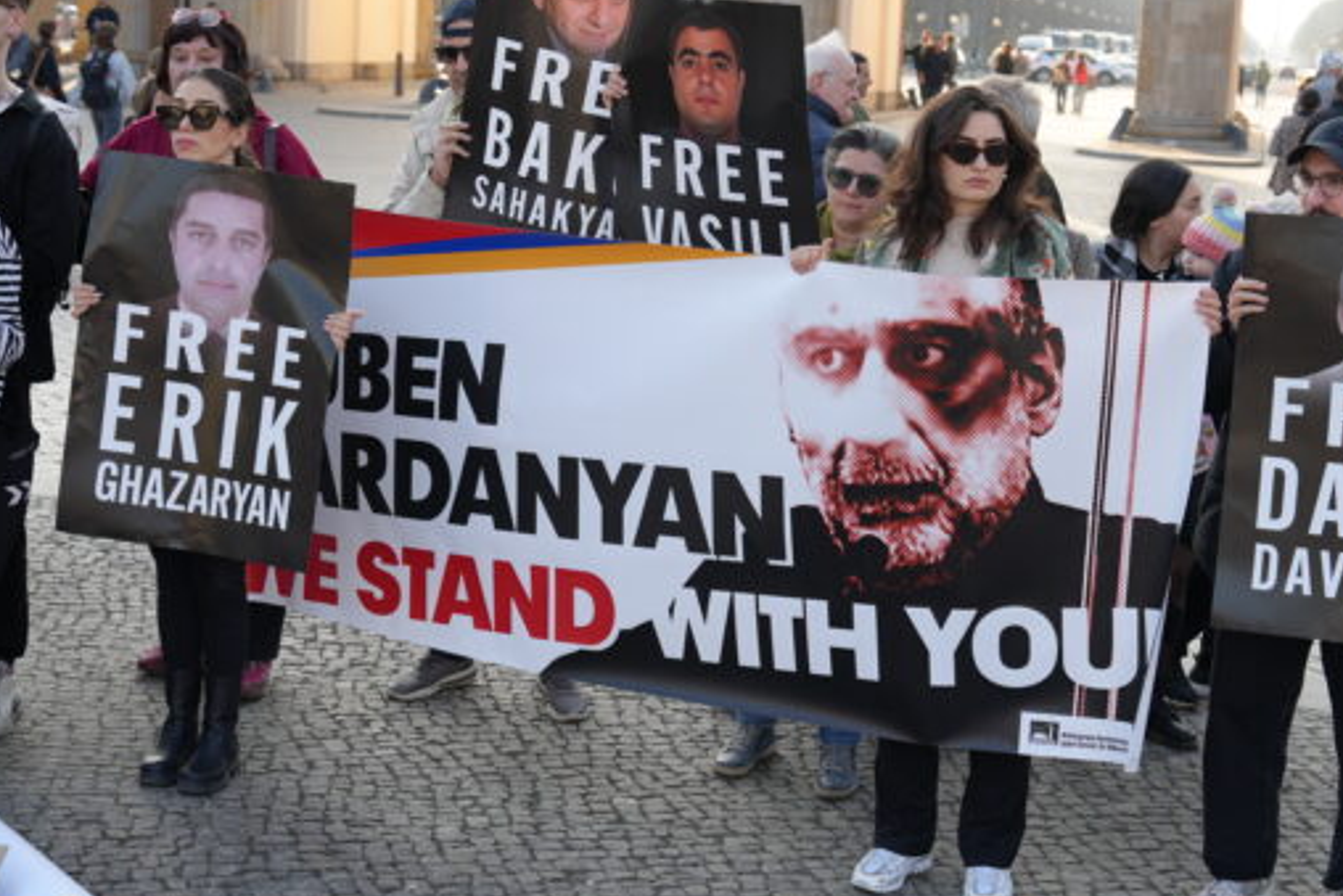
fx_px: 2351
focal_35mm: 63
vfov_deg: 21.6
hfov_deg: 31.8
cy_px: 407
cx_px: 822
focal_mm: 46
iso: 100
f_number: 4
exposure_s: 1/200
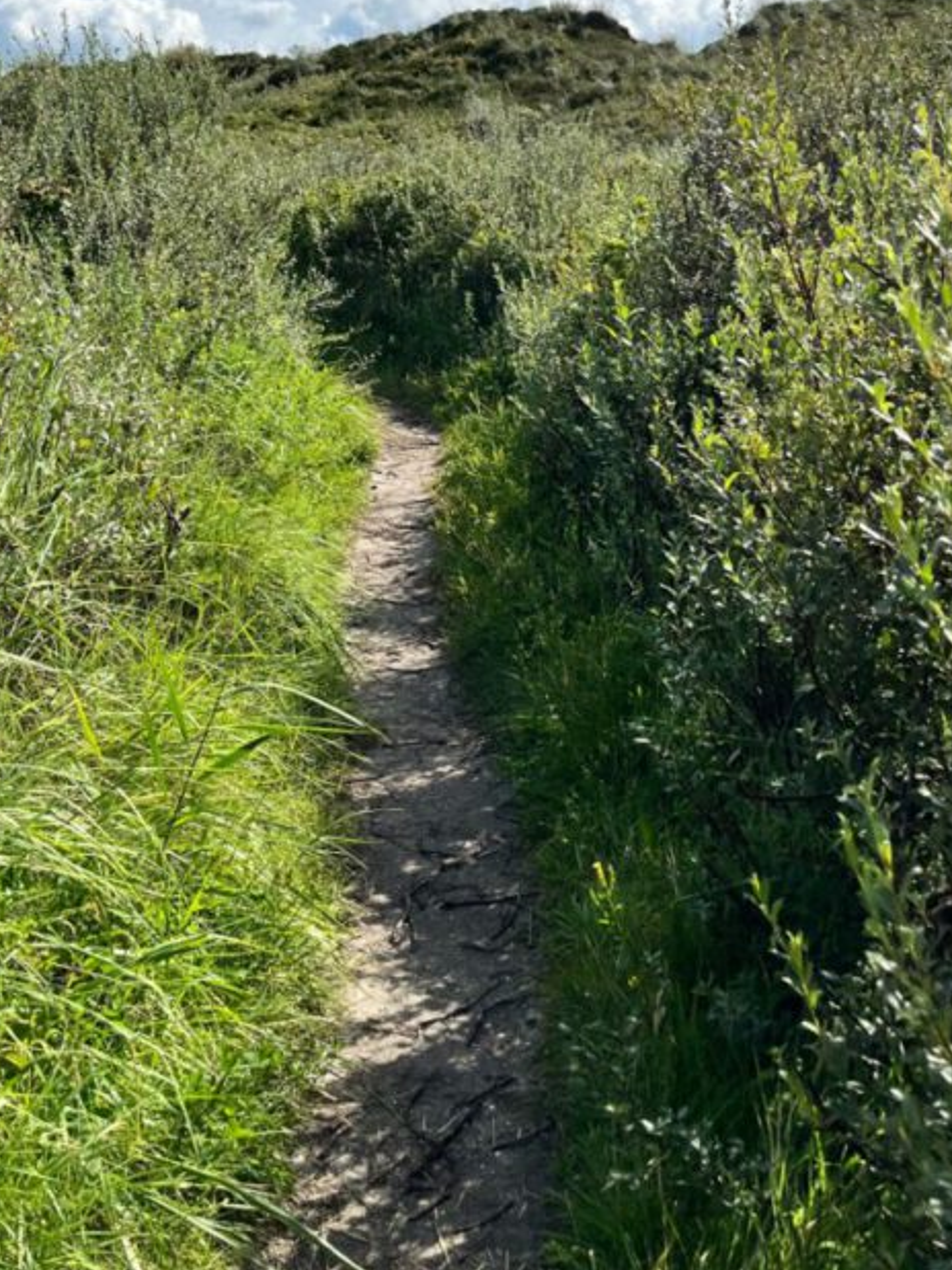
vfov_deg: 42.5
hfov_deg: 33.6
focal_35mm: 43
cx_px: 464
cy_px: 320
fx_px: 1577
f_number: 1.6
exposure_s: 1/4854
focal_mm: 5.1
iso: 50
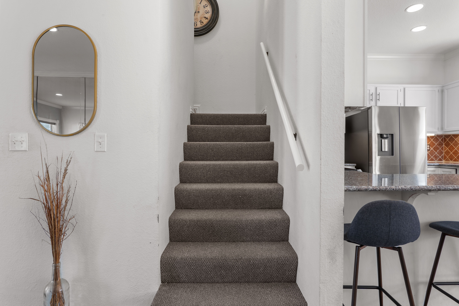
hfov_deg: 90.0
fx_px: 229
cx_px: 230
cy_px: 153
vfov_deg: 67.4
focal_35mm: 18
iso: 640
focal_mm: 18
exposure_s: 1/2
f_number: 11
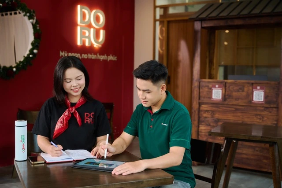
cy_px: 94
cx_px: 141
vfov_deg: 29.0
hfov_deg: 42.3
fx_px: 364
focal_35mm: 46
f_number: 3.2
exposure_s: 1/250
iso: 800
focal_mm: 46.5
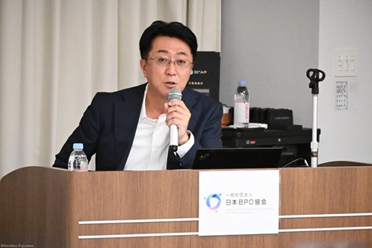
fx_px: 2168
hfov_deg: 9.8
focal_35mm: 210
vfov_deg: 6.5
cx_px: 186
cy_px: 124
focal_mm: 140
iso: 18000
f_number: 6.3
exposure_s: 1/200
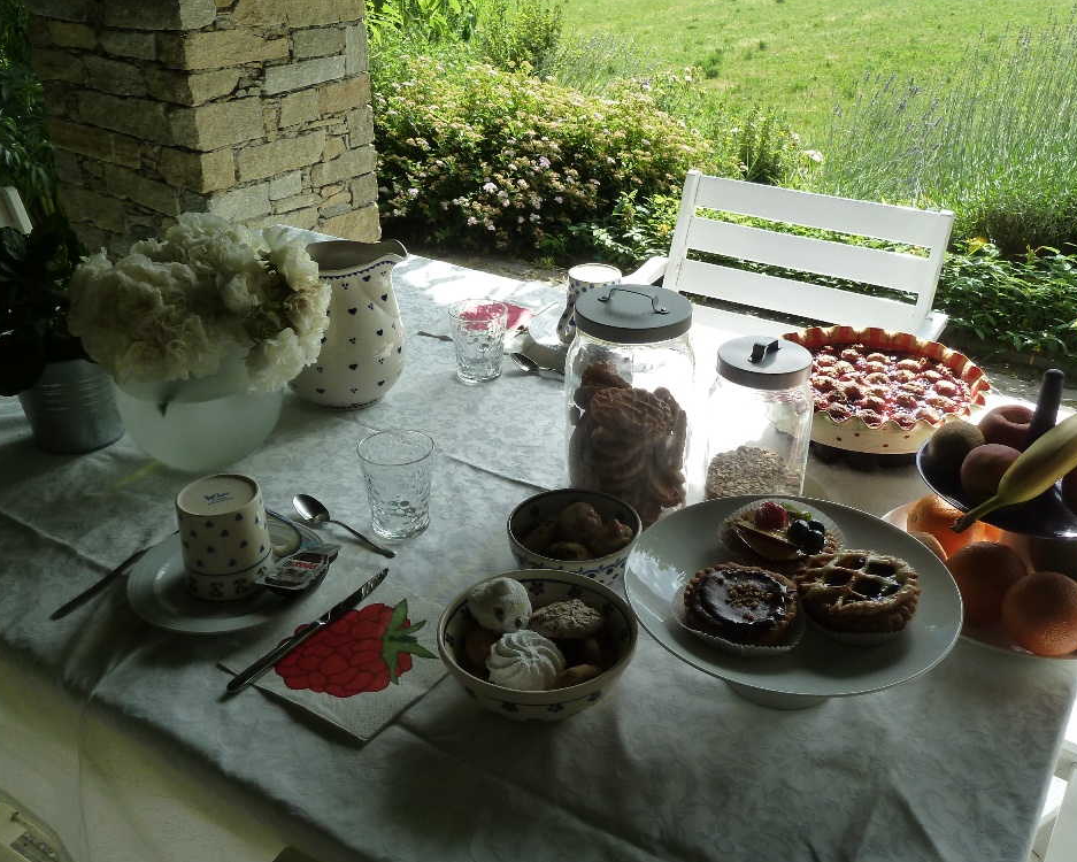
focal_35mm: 32
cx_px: 557
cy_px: 429
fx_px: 1020
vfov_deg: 45.8
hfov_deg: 55.6
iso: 125
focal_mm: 5
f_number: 4
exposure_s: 1/250
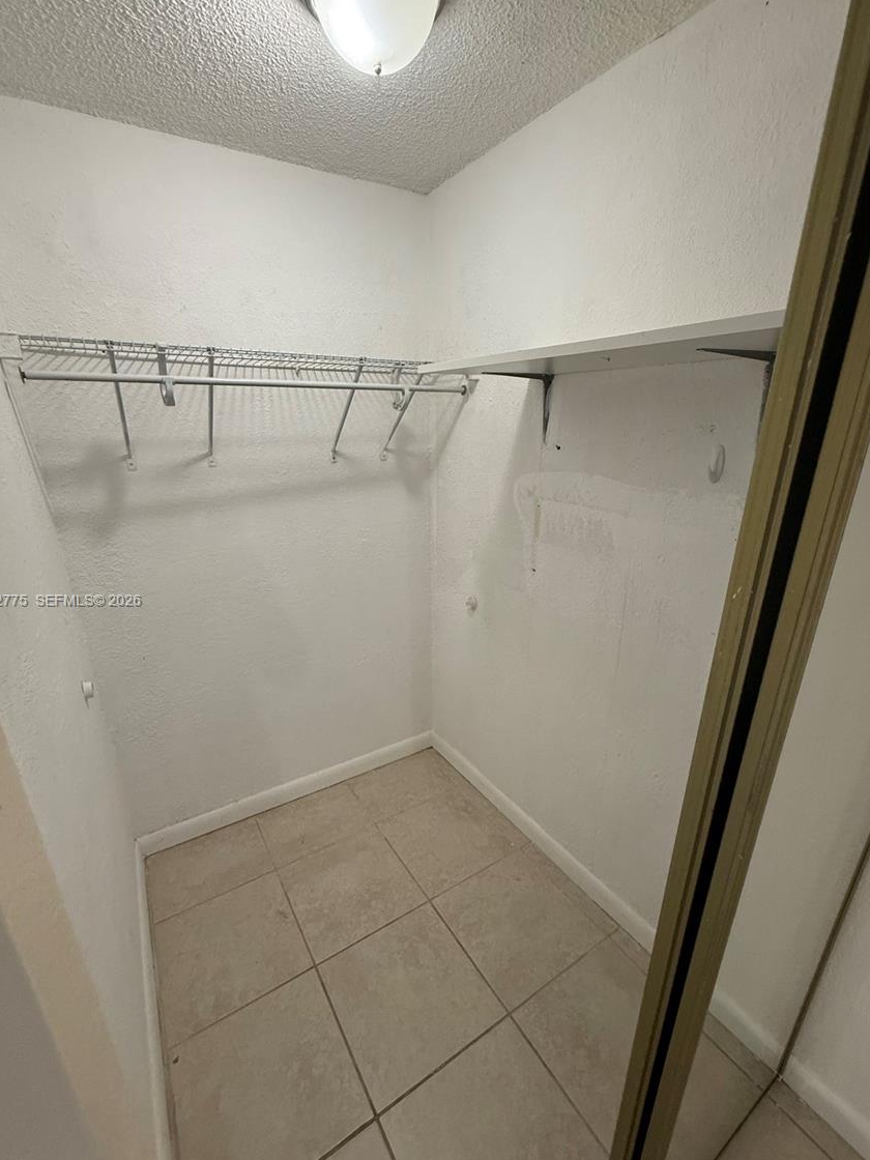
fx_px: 503
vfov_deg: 98.1
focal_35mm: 15
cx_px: 415
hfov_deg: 81.7
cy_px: 602
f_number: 2.2
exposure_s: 1/120
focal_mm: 2.22
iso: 250
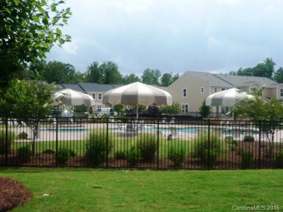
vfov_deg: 30.9
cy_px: 106
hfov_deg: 40.4
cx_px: 142
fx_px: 384
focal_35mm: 47
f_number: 4.5
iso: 100
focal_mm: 4.7
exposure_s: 1/800
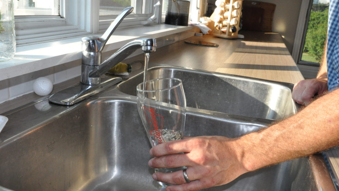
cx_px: 169
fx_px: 342
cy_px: 93
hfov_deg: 52.8
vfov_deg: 31.2
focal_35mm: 38
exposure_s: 1/200
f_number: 14
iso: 1600
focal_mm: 24
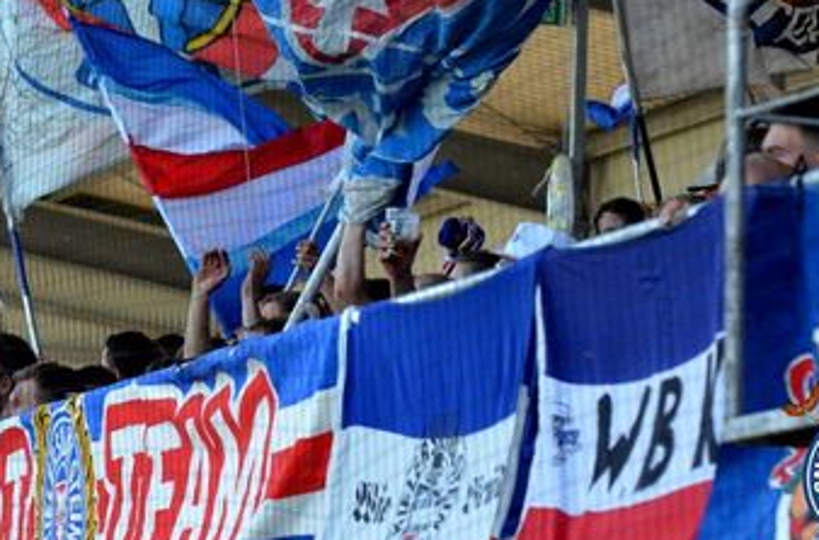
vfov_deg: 4.5
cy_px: 137
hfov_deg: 6.8
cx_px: 317
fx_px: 6894
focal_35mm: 304
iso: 2000
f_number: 5.6
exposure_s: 1/1250
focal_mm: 120
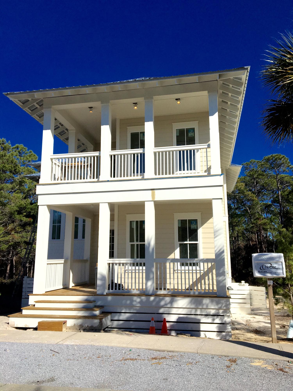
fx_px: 327
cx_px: 146
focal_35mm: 29
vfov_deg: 61.7
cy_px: 196
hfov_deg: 48.2
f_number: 2.2
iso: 25
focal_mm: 4.15
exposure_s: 1/4049
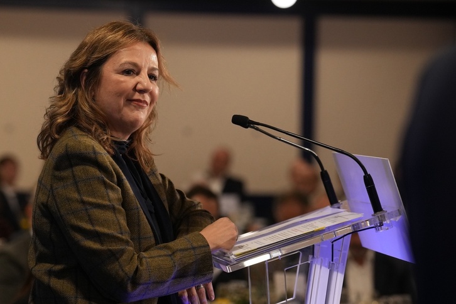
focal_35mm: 171
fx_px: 2166
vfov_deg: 8.0
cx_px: 228
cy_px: 152
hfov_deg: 12.0
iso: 2000
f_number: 3.5
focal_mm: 114
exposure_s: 1/250
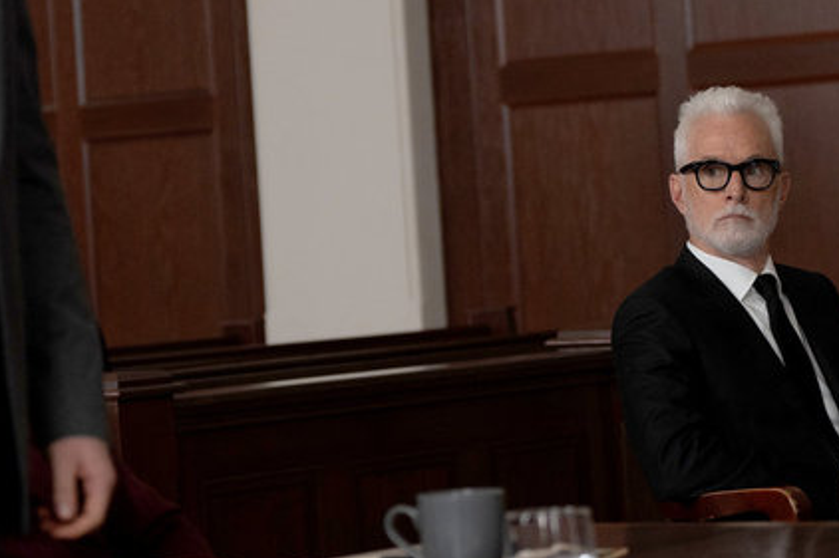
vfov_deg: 8.2
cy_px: 53
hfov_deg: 12.4
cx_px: 316
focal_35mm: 166
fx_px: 3867
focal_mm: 70
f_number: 2.8
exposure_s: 1/160
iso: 1250
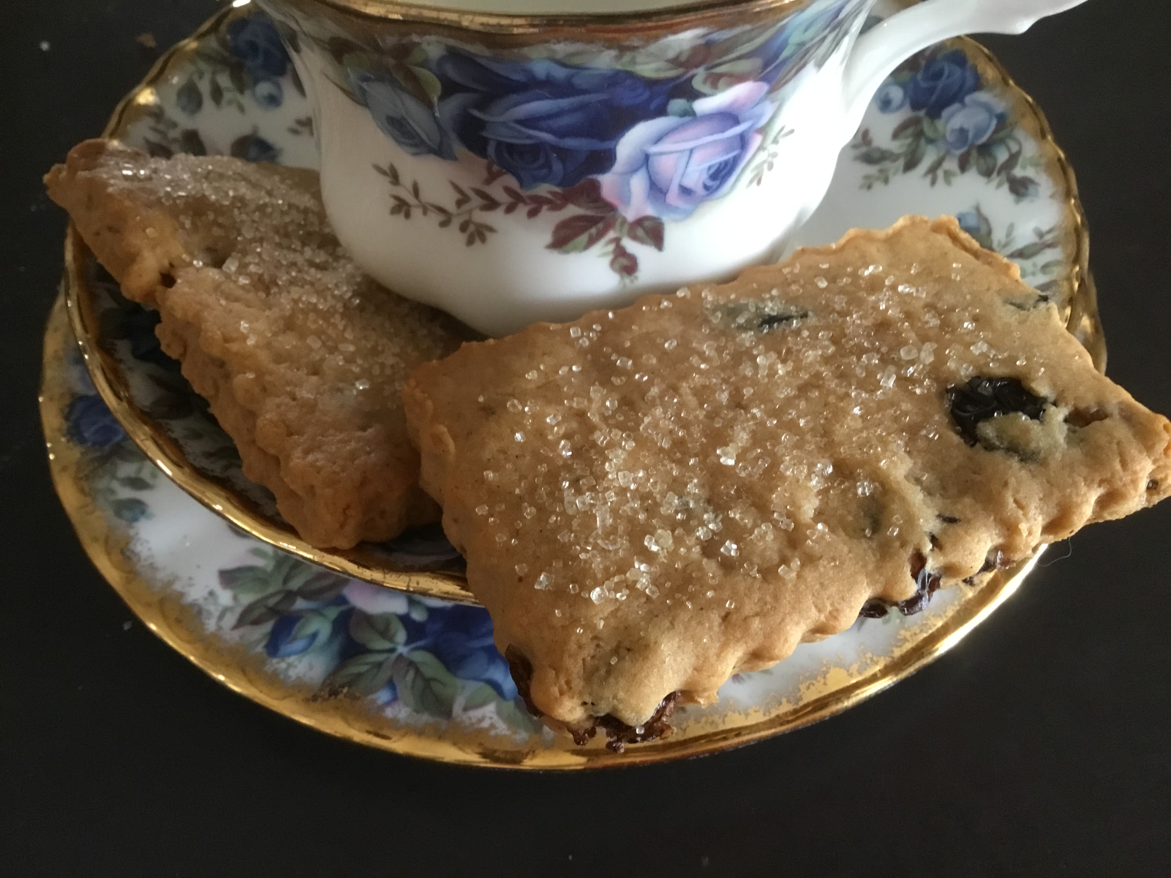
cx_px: 586
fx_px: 1049
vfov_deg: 45.4
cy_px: 439
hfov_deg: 58.4
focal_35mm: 31
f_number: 2.4
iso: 250
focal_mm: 3.3
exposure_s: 1/20
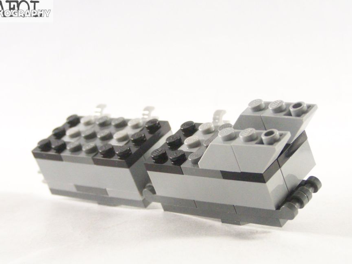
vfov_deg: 15.2
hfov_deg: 20.2
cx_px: 176
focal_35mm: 97
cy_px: 148
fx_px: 986
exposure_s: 1/60
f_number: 3.2
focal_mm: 13.7
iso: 400
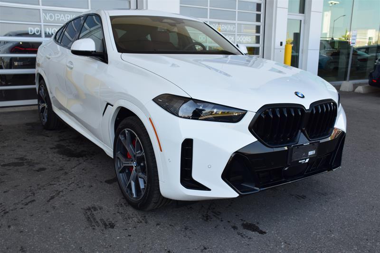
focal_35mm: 34
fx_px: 364
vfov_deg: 38.3
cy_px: 126
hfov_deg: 55.1
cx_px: 190
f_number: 9
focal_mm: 23
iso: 400
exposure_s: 1/160
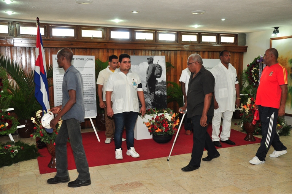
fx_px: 292
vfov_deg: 36.8
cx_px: 146
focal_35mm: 36
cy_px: 97
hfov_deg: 53.2
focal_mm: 24
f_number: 5
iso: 400
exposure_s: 1/60
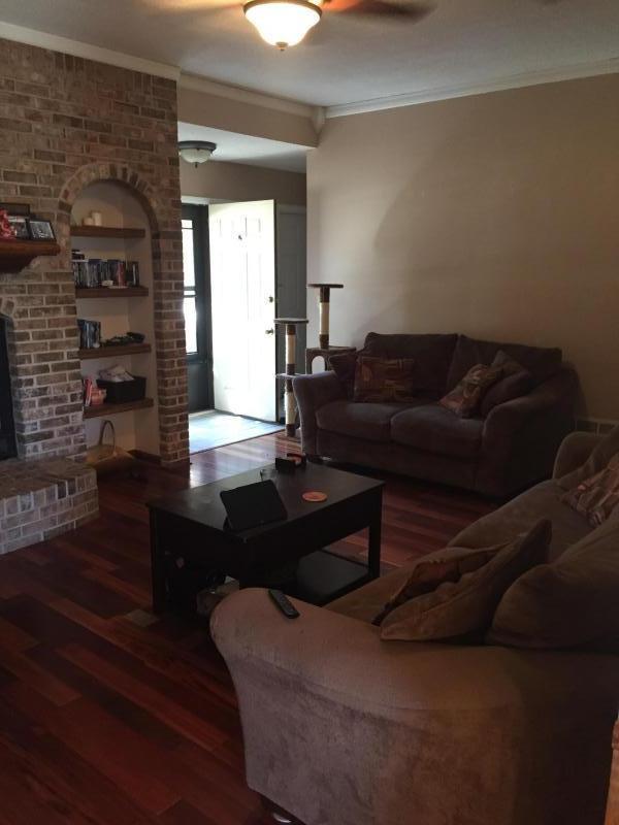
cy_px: 412
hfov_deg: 48.2
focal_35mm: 29
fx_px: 691
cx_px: 310
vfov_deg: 61.7
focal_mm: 4.15
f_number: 2.2
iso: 250
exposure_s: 1/24
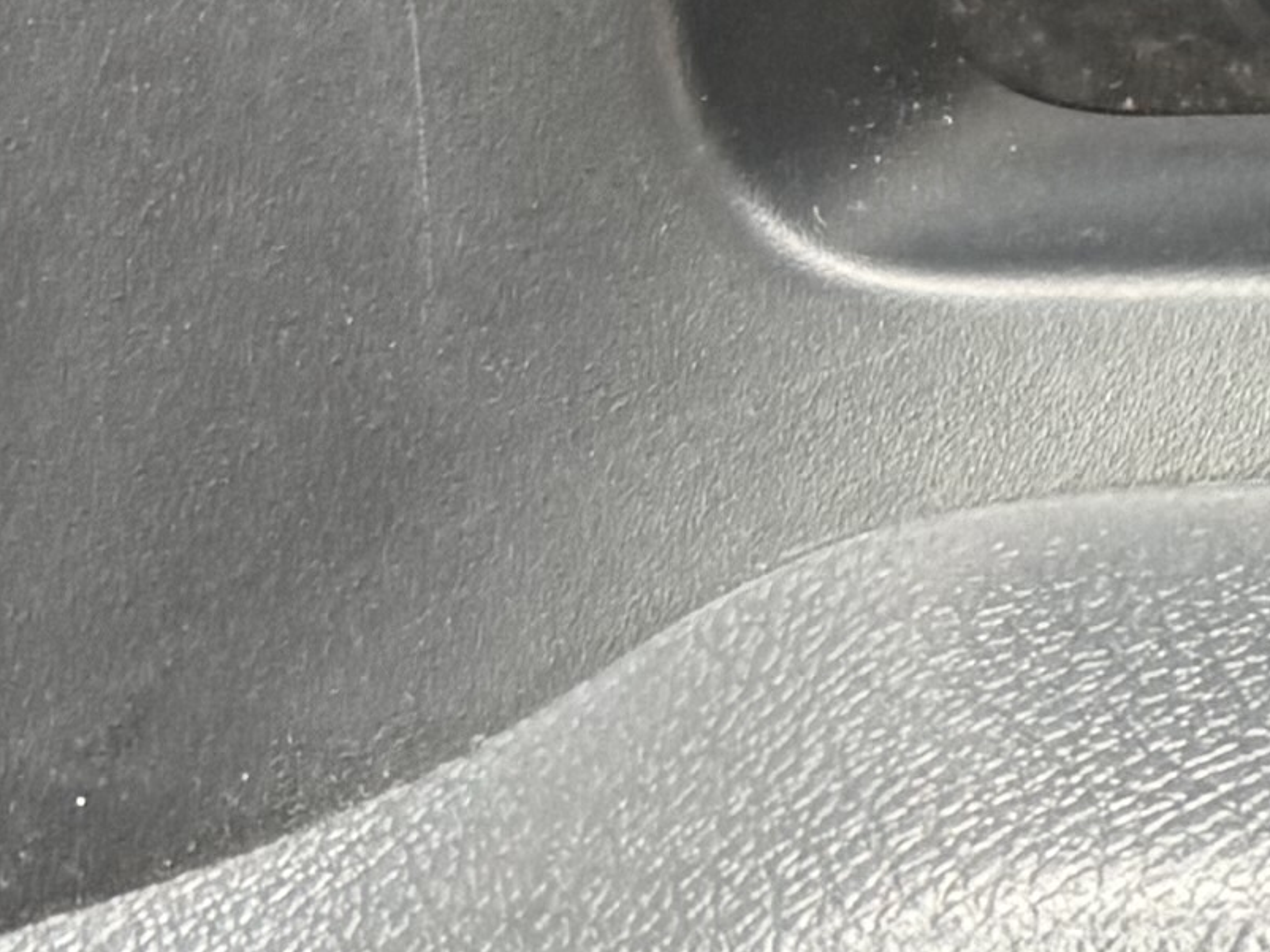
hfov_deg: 9.9
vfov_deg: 8.5
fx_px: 6272
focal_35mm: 171
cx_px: 3267
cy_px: -442
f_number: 1.78
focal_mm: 6.76
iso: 200
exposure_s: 1/104
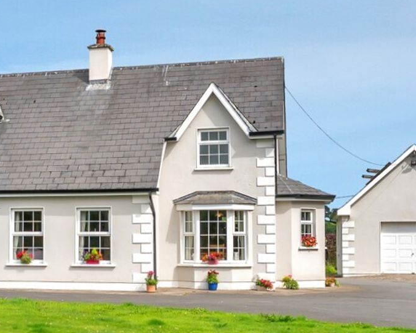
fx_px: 419
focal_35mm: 34
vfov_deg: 43.4
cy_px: 171
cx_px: 121
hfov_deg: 51.3
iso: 200
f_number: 7.1
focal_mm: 17
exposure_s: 1/640
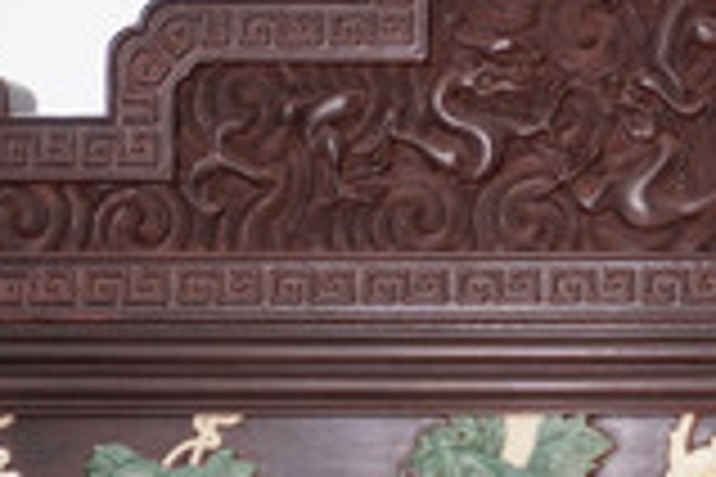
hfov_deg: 15.1
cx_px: 820
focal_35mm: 132
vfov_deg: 10.1
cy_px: 657
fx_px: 2625
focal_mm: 35
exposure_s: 1/100
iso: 250
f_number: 1.8
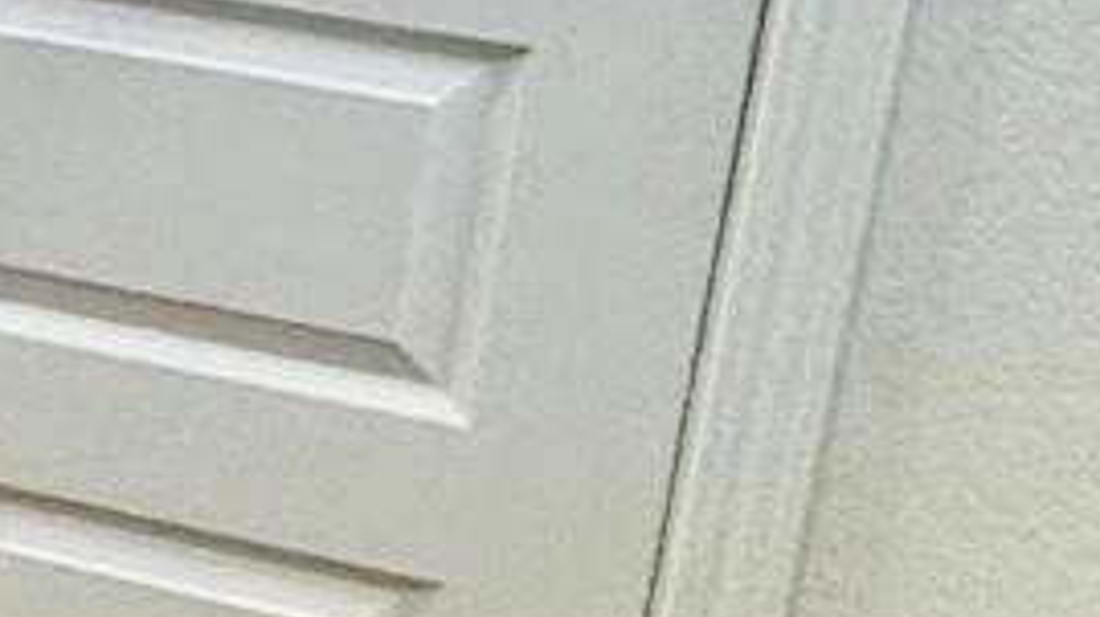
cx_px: -1681
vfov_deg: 10.0
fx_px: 3382
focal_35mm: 116
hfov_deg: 13.0
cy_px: -372
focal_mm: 2.22
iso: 160
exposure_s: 1/120
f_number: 2.2
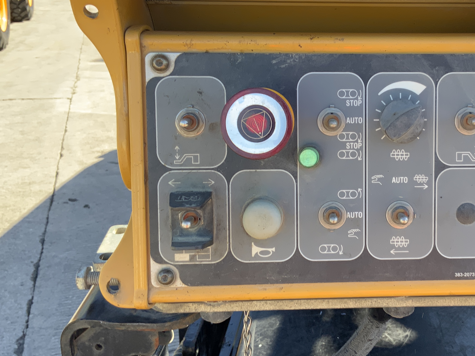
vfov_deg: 29.1
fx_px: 686
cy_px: 152
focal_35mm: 50
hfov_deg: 37.3
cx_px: 353
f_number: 1.8
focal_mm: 3
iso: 16
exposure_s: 1/232
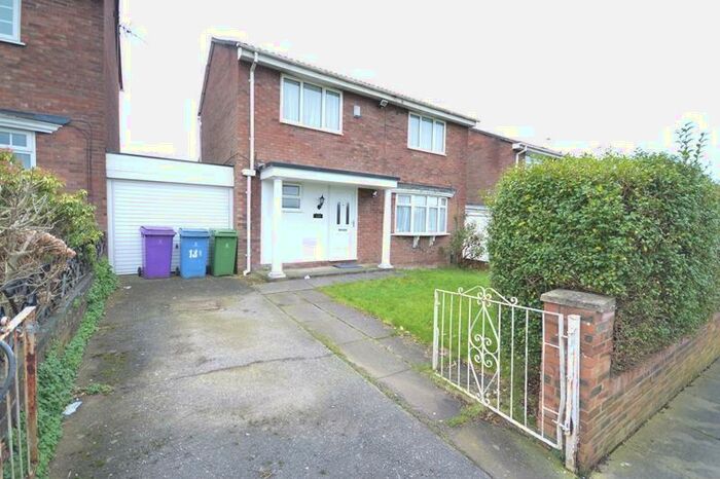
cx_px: 360
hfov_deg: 100.4
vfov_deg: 77.3
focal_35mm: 15
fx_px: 300
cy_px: 240
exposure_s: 1/60
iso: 400
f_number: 4
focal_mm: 10
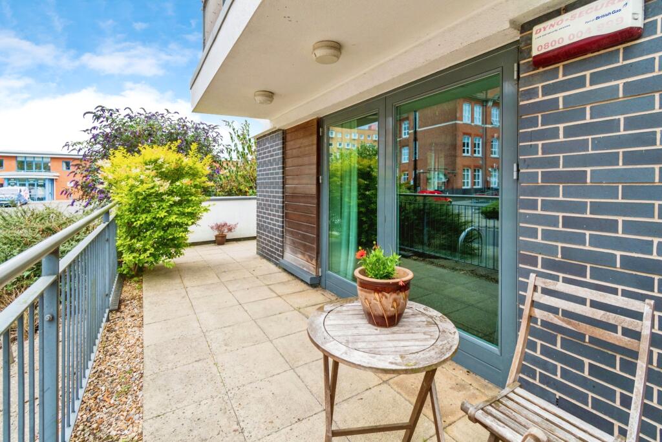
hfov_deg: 81.2
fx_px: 386
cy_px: 221
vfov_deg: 59.5
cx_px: 331
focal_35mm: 21
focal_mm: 14
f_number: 7.1
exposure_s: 1/1250
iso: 400
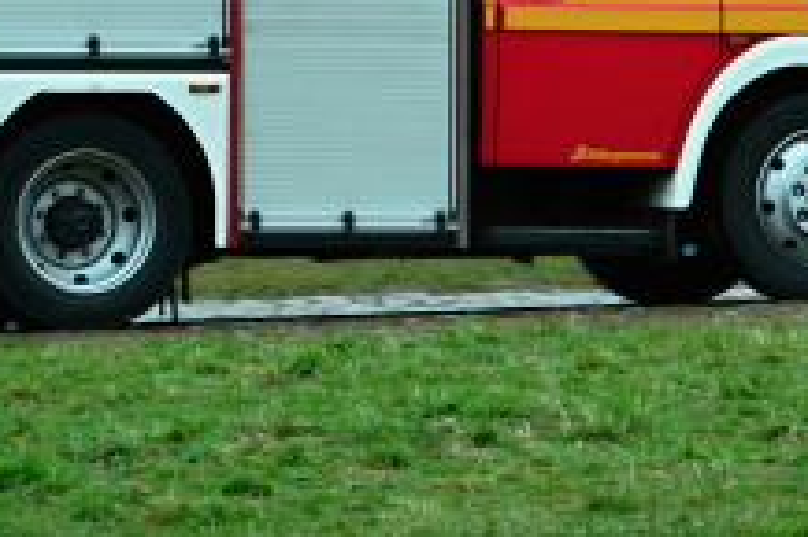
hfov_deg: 4.4
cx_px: 589
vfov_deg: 2.9
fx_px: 10451
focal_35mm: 466
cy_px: -241
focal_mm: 90
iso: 200
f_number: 5.6
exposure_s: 1/160
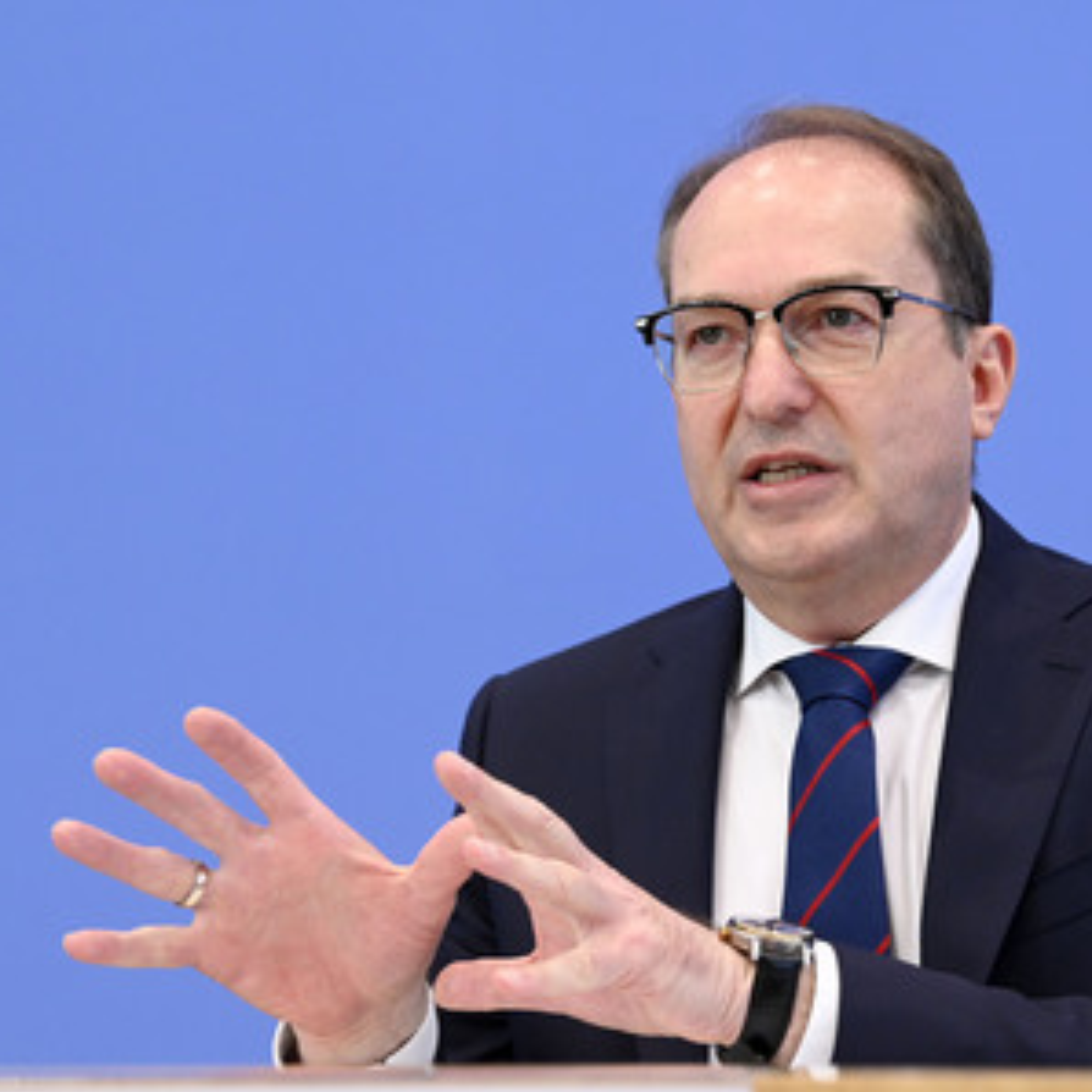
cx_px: 724
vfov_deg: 13.8
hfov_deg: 13.8
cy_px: 546
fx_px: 4497
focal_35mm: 126
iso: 2500
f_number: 5.6
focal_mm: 98
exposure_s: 1/400
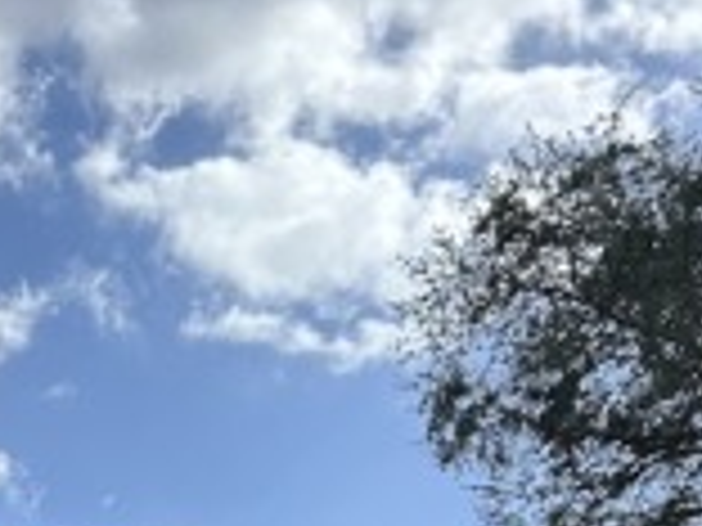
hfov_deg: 17.2
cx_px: -230
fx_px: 2170
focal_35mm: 107
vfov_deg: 12.9
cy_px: 845
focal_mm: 5.7
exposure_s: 1/3968
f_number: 1.5
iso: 50
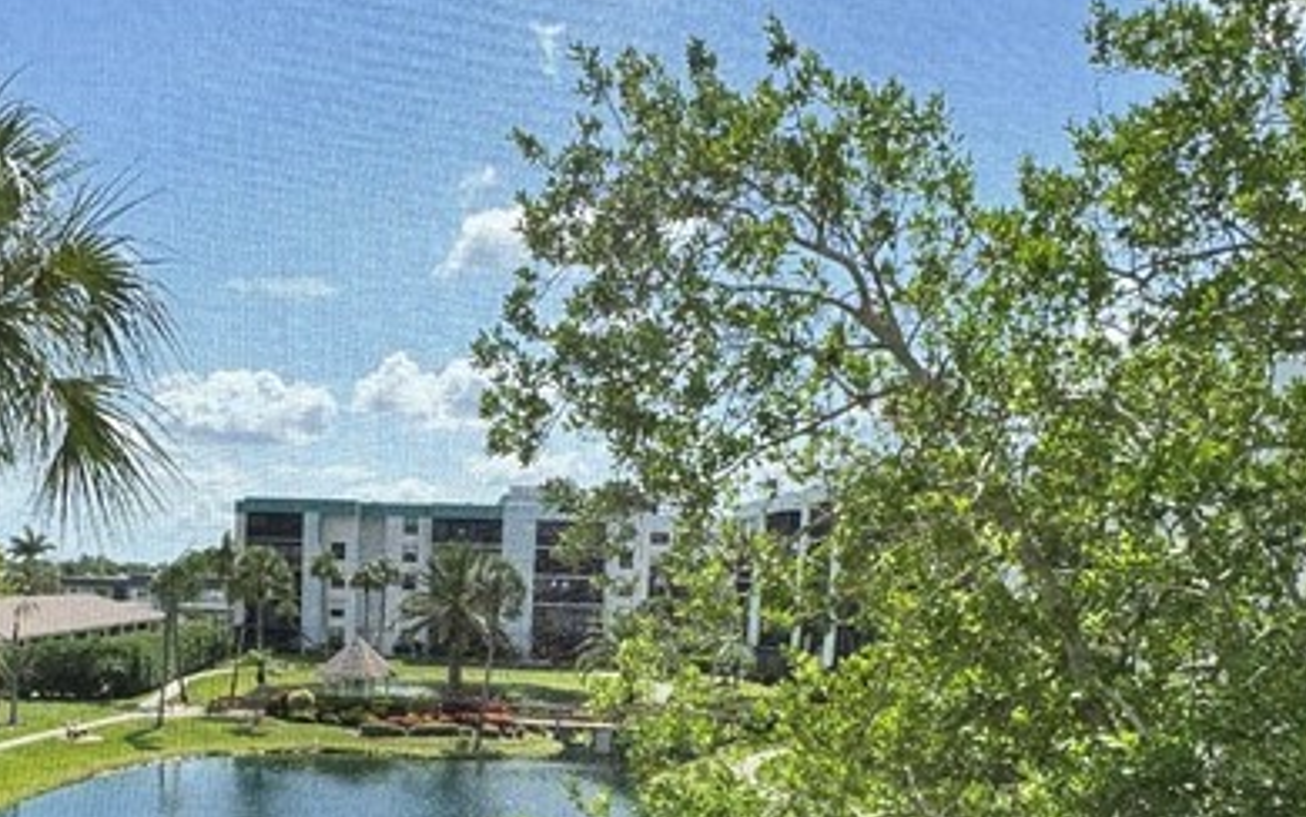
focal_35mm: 39
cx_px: 365
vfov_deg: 30.7
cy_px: 797
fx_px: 1389
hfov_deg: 48.9
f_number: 2.2
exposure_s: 1/932
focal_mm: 2.22
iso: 40
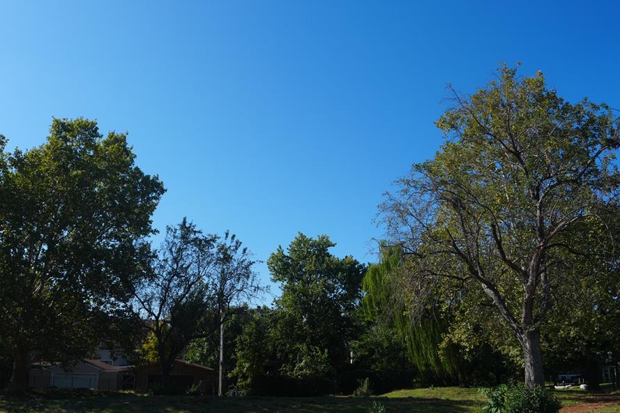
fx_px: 654
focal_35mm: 38
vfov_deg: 35.0
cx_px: 267
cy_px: 204
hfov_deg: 50.6
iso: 100
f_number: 5
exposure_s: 1/800
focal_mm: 22
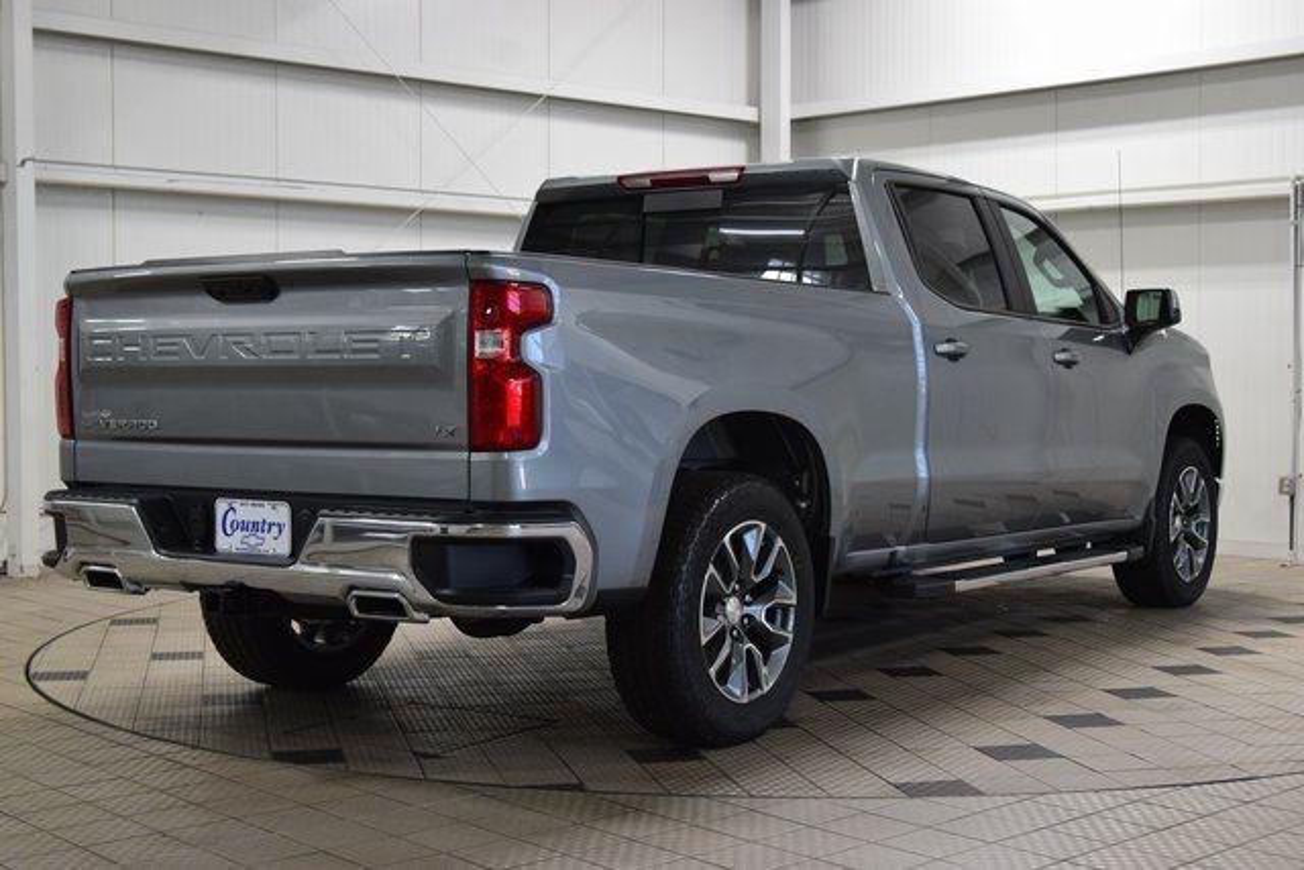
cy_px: 435
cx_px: 652
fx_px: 1848
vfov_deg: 26.5
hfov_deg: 38.9
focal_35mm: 51
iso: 1600
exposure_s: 1/60
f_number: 6.3
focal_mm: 34
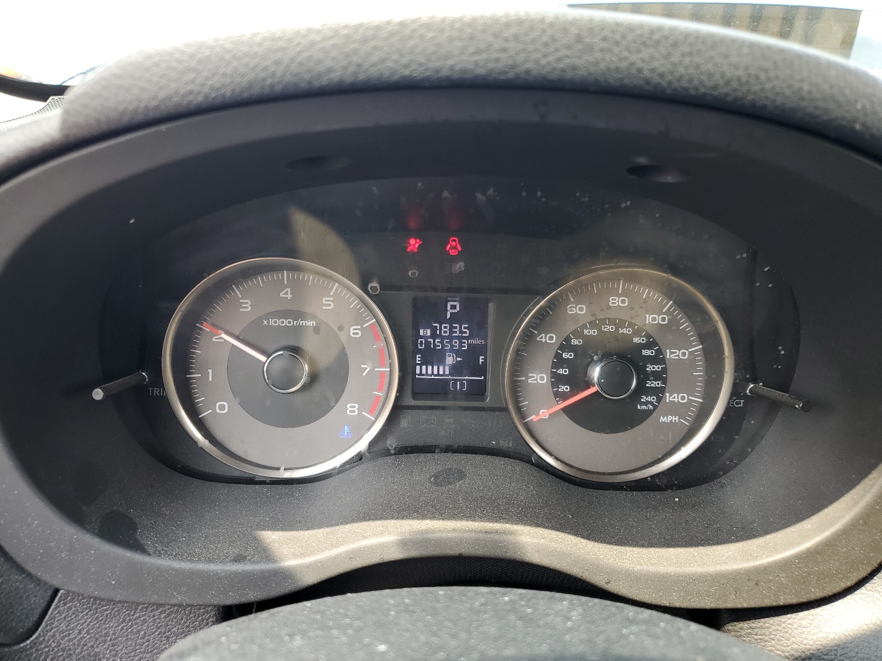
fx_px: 662
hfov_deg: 67.3
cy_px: 330
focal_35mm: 26
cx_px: 441
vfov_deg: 53.1
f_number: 1.5
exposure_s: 1/175
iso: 50
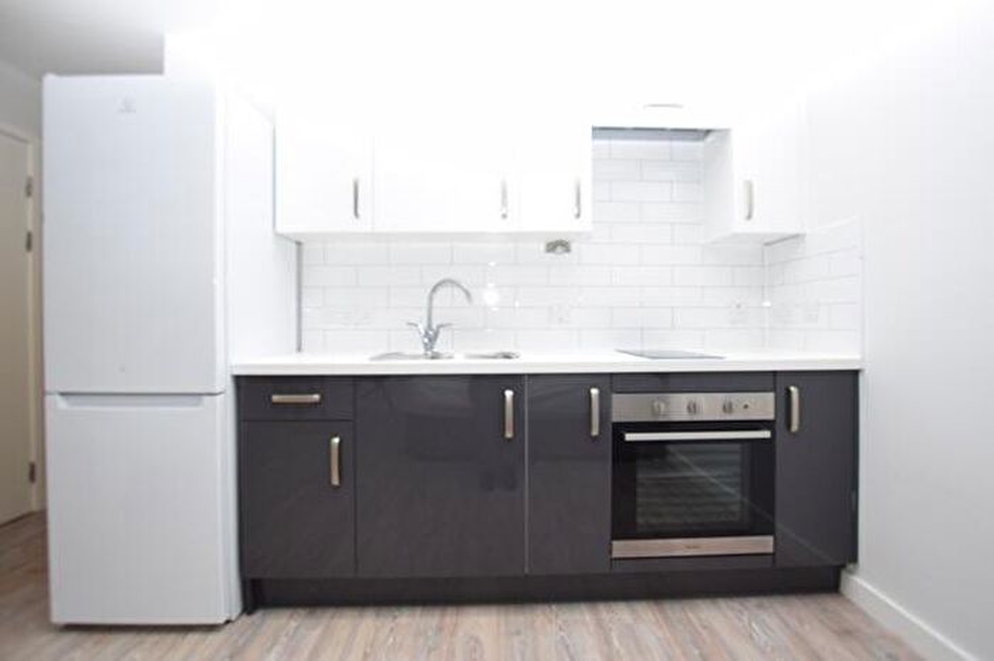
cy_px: 330
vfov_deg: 72.0
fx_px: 455
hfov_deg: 95.0
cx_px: 497
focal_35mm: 16
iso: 100
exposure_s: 1/60
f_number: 4
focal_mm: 11
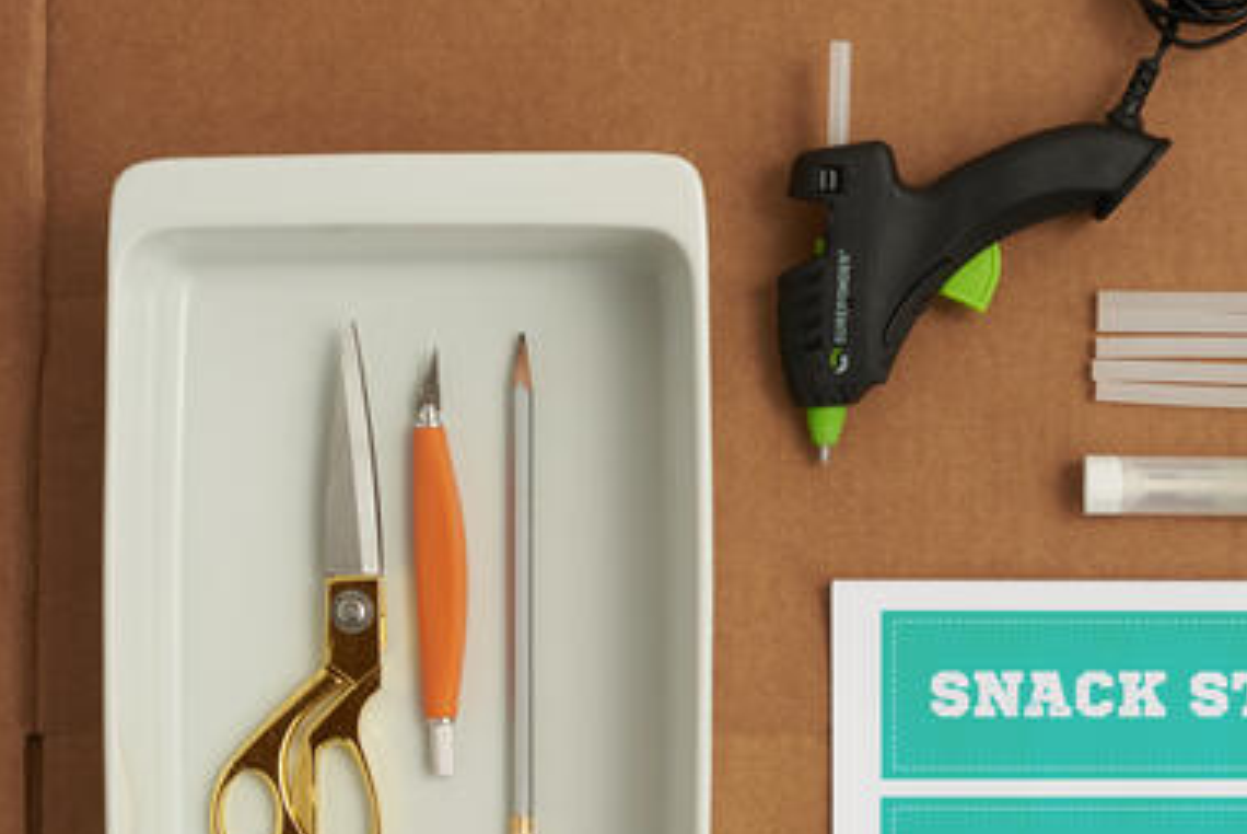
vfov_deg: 14.8
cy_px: 675
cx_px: 801
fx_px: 3189
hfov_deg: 22.1
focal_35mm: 92
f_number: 8
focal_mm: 50
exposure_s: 1/160
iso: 160
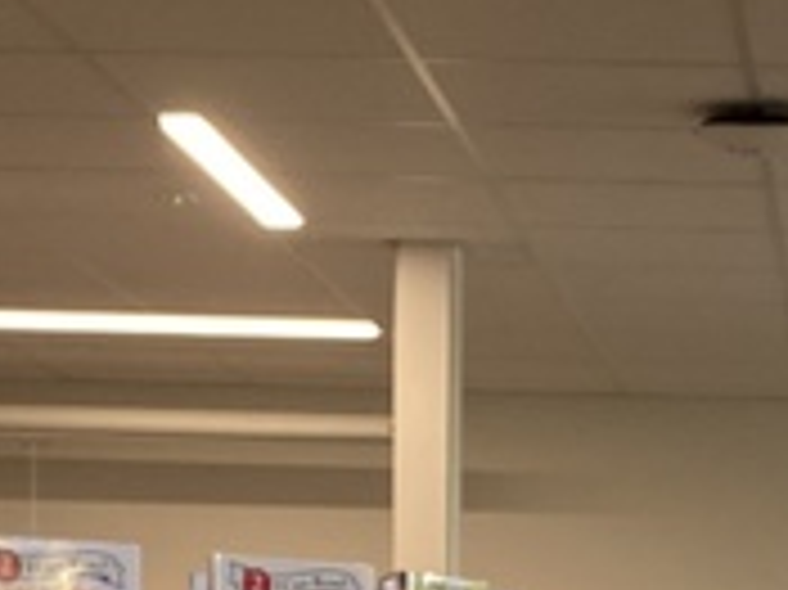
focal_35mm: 152
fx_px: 3458
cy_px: 1180
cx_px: 756
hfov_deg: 12.9
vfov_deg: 9.2
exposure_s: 1/100
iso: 100
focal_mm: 4.25
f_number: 1.8
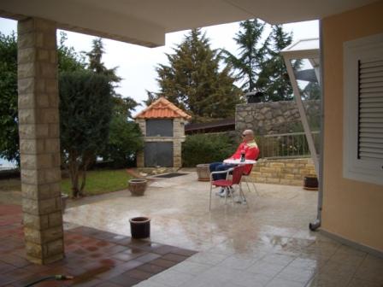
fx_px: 387
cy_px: 144
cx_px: 192
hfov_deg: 52.6
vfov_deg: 40.7
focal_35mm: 35
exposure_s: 1/400
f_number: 2.6
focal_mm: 5.8
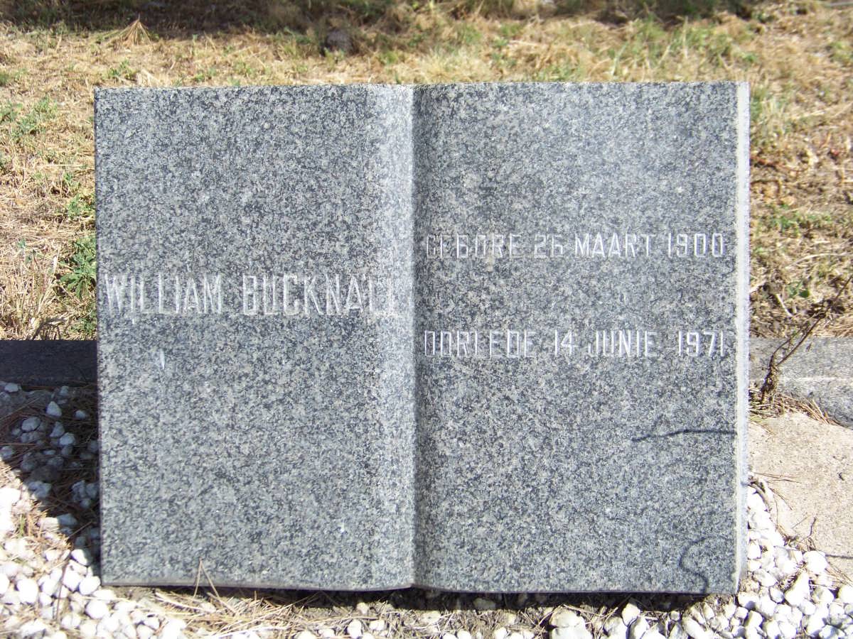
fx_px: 1355
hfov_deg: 34.9
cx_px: 426
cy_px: 320
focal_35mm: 55
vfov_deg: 26.6
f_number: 3.2
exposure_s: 1/640
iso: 64
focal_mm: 9.36
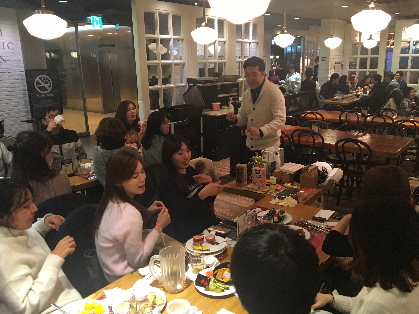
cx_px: 213
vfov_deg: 46.8
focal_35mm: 30
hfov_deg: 60.0
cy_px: 153
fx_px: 363
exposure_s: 1/30
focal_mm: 4.15
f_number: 2.2
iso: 200
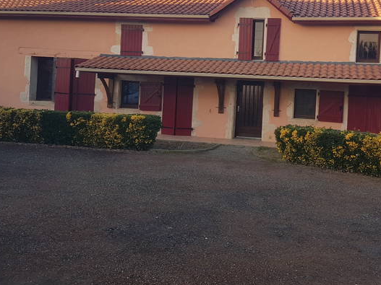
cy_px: 92
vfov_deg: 36.4
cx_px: 230
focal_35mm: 39
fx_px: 429
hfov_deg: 47.6
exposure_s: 1/319
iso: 40
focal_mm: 4.2
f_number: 1.7
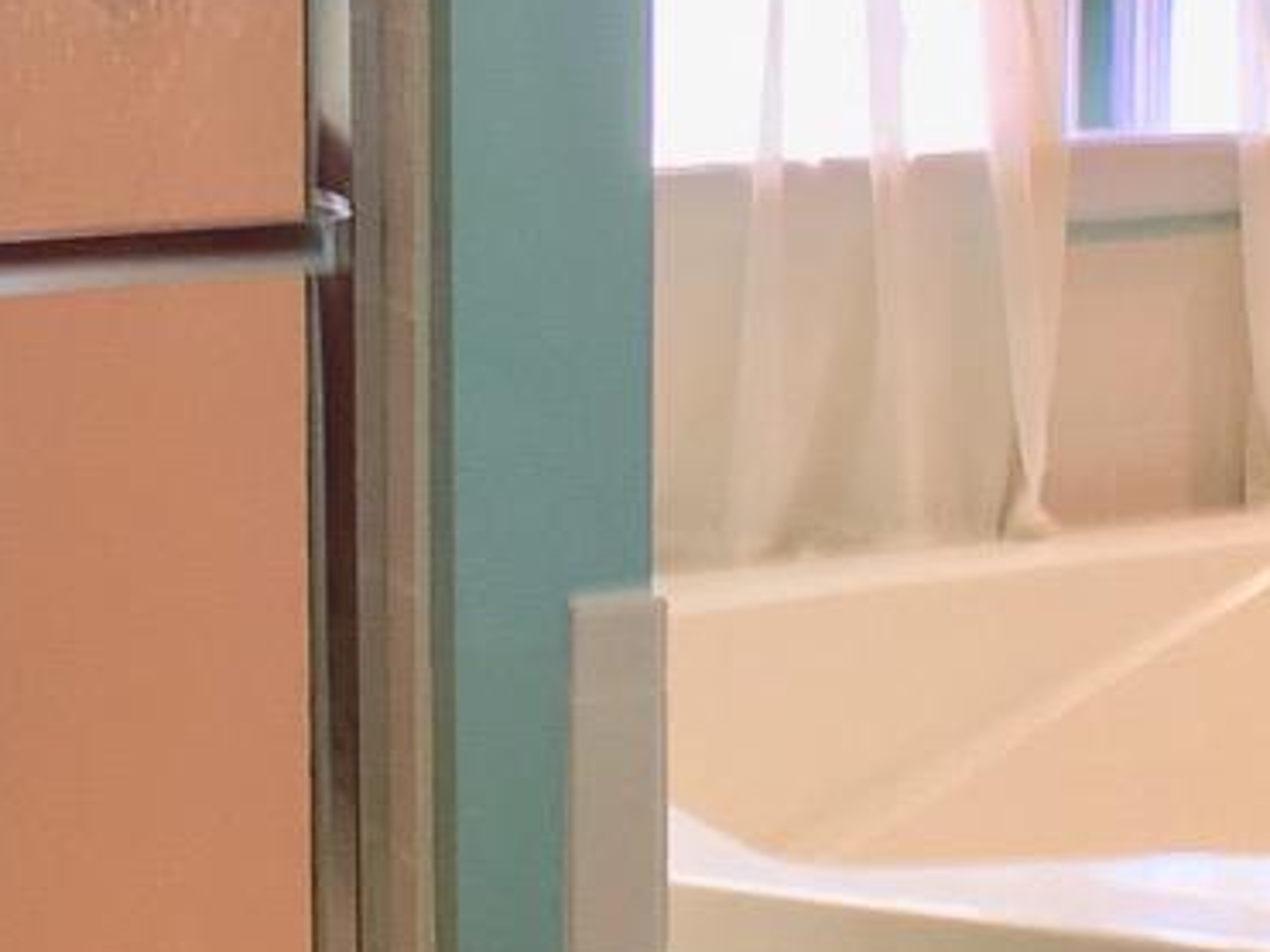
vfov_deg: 9.3
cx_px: 733
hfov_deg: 12.3
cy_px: 339
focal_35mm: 160
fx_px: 5868
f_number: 2.2
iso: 25
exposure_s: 1/30
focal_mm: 4.15
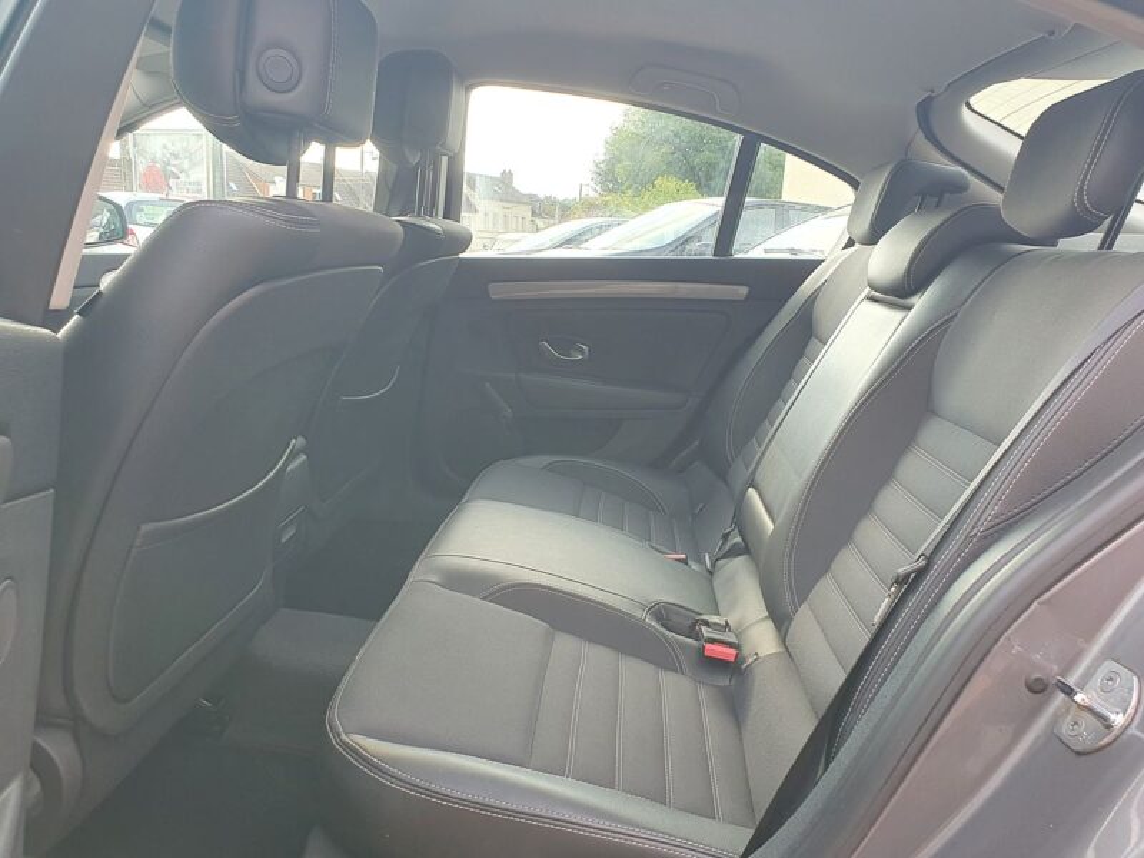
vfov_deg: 53.1
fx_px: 859
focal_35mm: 26
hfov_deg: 67.3
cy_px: 429
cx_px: 572
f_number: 2.4
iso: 50
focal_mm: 4.32
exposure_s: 1/140
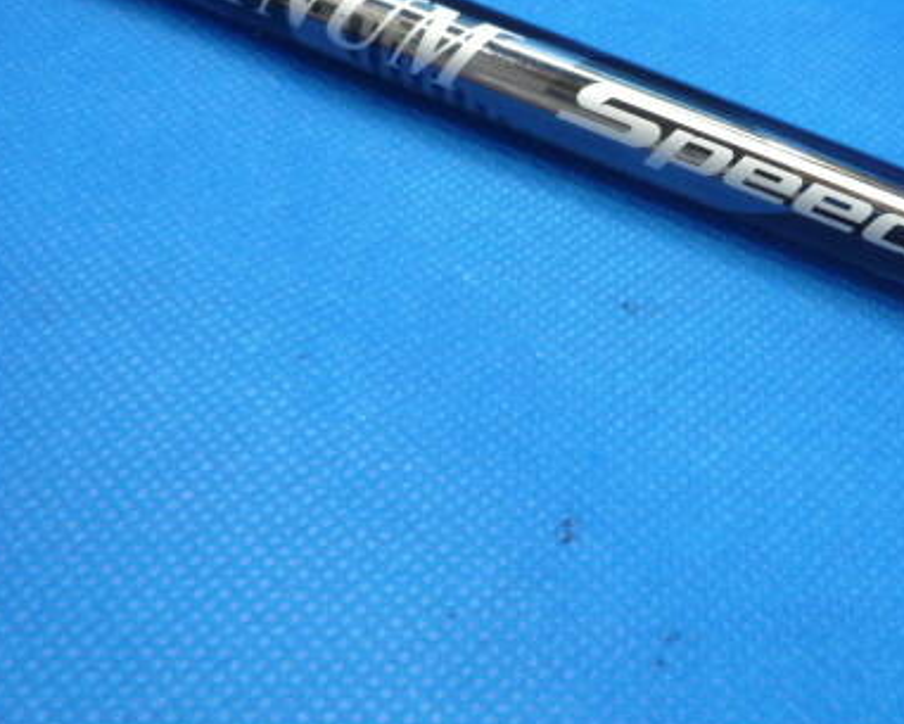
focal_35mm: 41
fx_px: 1097
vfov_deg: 36.0
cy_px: 223
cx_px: 688
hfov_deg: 43.2
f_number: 2.8
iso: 250
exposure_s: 1/30
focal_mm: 4.5
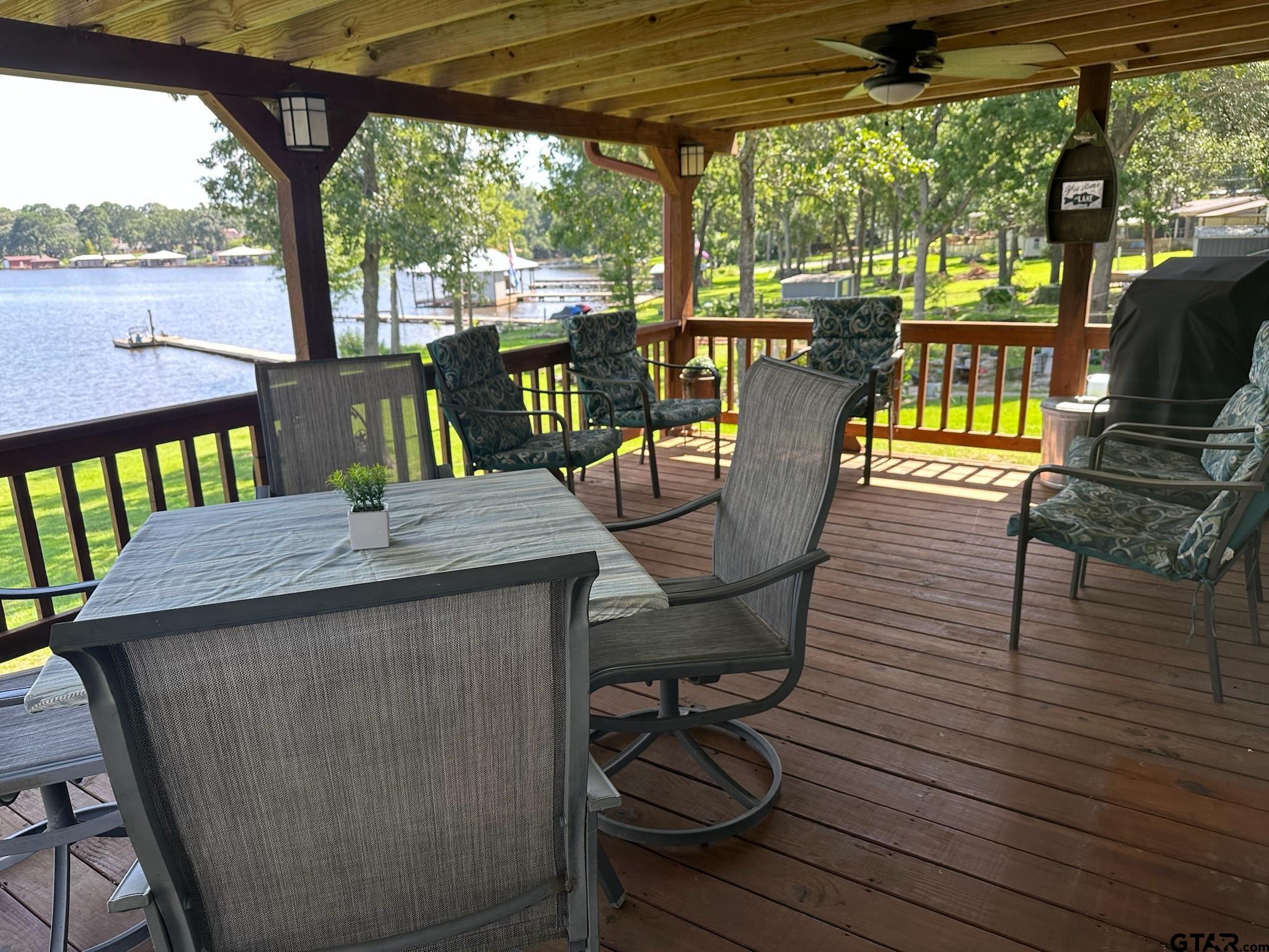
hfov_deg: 71.6
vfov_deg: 56.8
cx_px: 634
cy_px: 476
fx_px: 880
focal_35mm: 24
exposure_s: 1/312
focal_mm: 6.86
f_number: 1.78
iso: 80
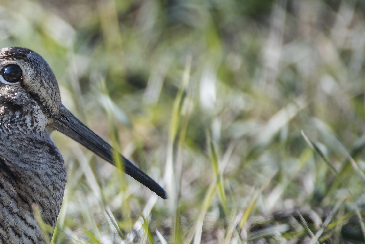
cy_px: 127
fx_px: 17569
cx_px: -15
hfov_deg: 1.2
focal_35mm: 1733
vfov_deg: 0.8
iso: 560
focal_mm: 550
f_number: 5.6
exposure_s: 1/1000
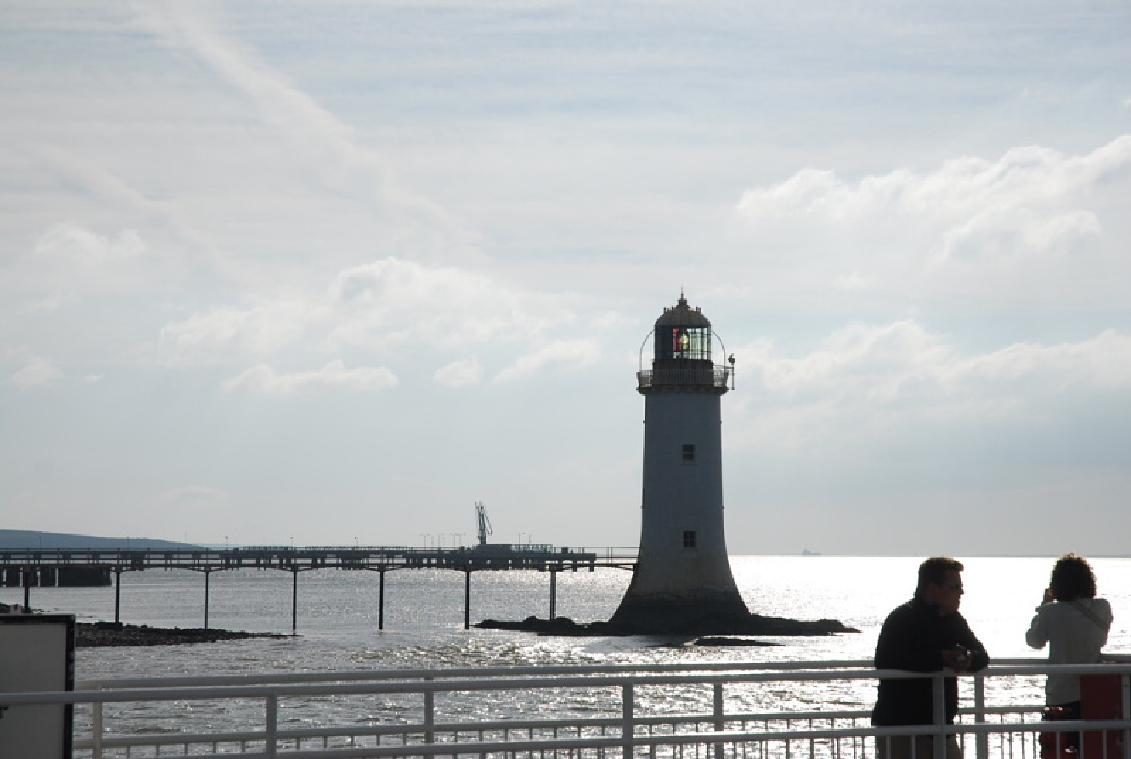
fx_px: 2833
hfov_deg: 22.6
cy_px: 380
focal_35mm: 90
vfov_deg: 15.3
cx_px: 566
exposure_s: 1/2000
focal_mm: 60
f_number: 7.1
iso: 125
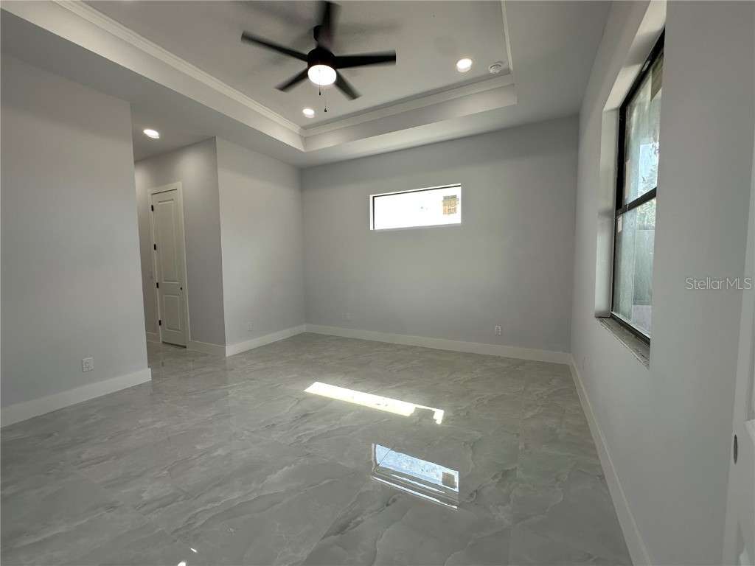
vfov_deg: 85.7
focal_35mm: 14
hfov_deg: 102.1
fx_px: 305
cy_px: 283
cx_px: 378
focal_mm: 2.22
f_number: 2.2
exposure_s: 1/117
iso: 50
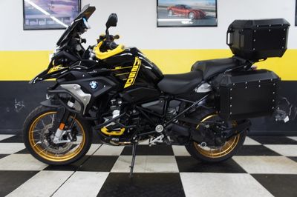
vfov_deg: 43.5
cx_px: 148
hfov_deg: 62.0
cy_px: 98
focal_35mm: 30
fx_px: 247
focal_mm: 20
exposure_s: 1/30
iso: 400
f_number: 4
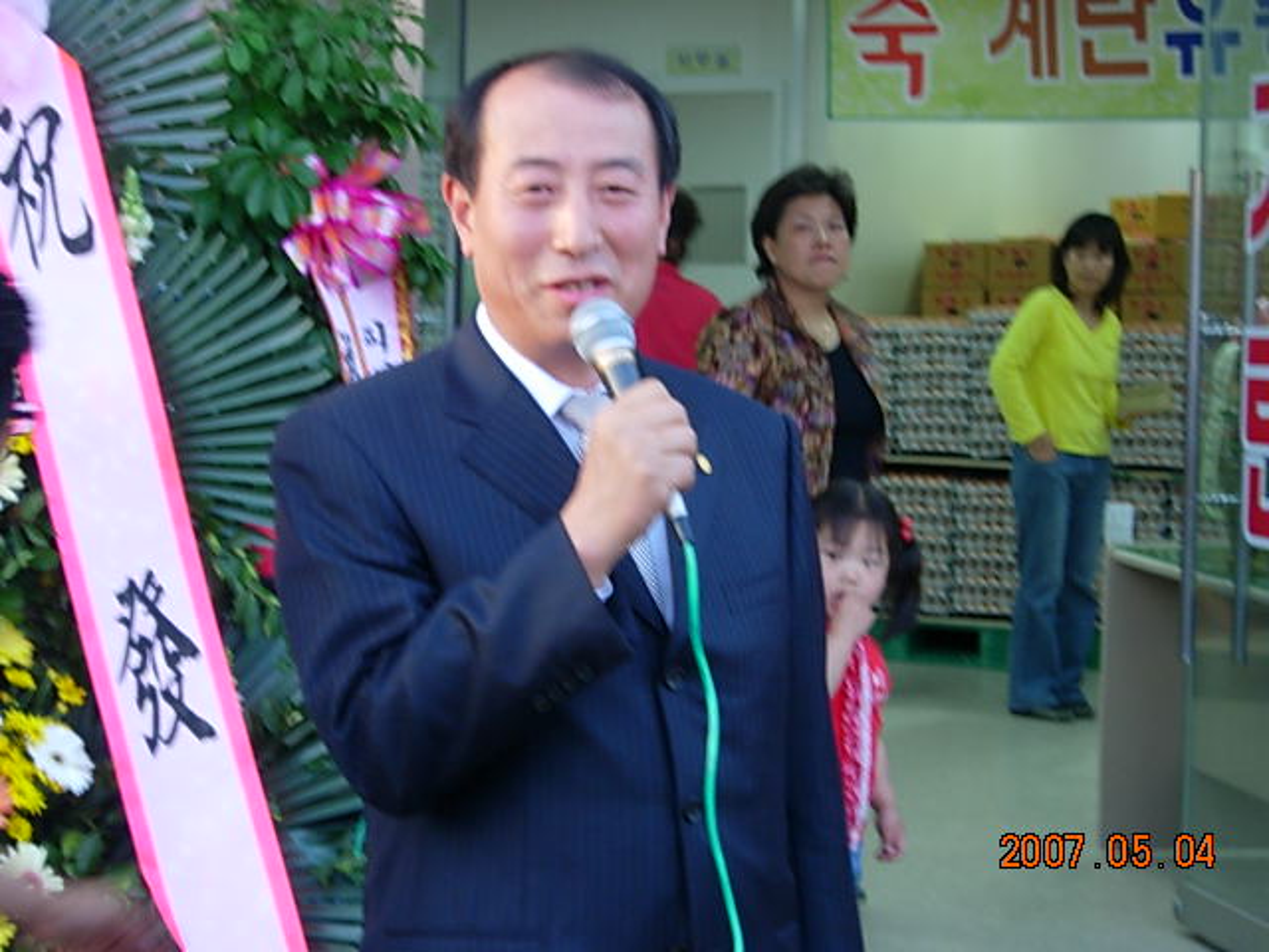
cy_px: 476
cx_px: 634
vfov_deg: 16.1
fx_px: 3373
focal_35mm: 92
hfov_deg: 21.3
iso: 129
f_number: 4.3
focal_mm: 19.1
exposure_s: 1/32
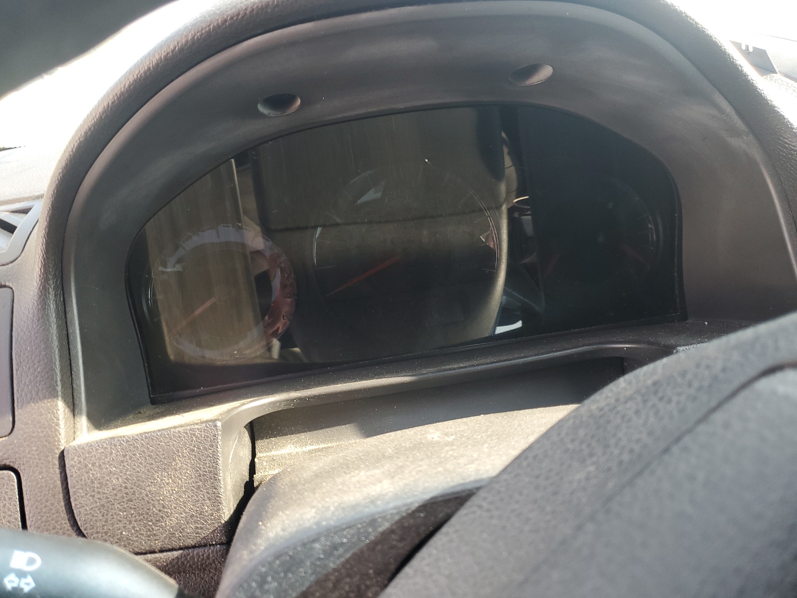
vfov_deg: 53.1
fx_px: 599
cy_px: 299
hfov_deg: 67.3
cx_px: 398
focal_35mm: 26
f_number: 1.5
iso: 65
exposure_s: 1/120
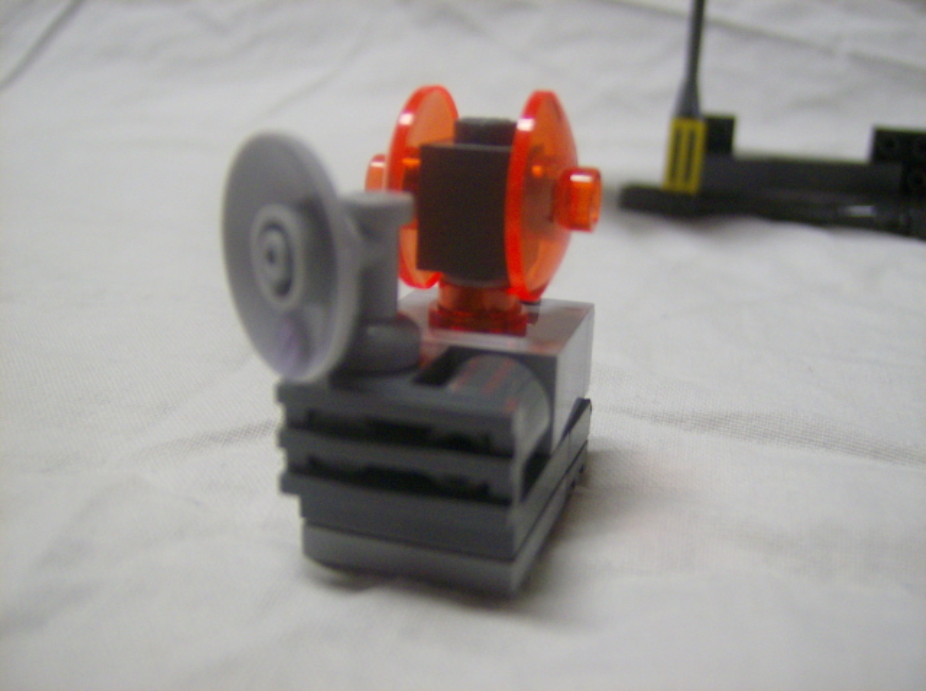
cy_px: 346
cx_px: 463
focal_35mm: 36
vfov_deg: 39.5
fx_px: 961
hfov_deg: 51.5
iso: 200
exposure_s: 1/25.3
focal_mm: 6
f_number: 2.8
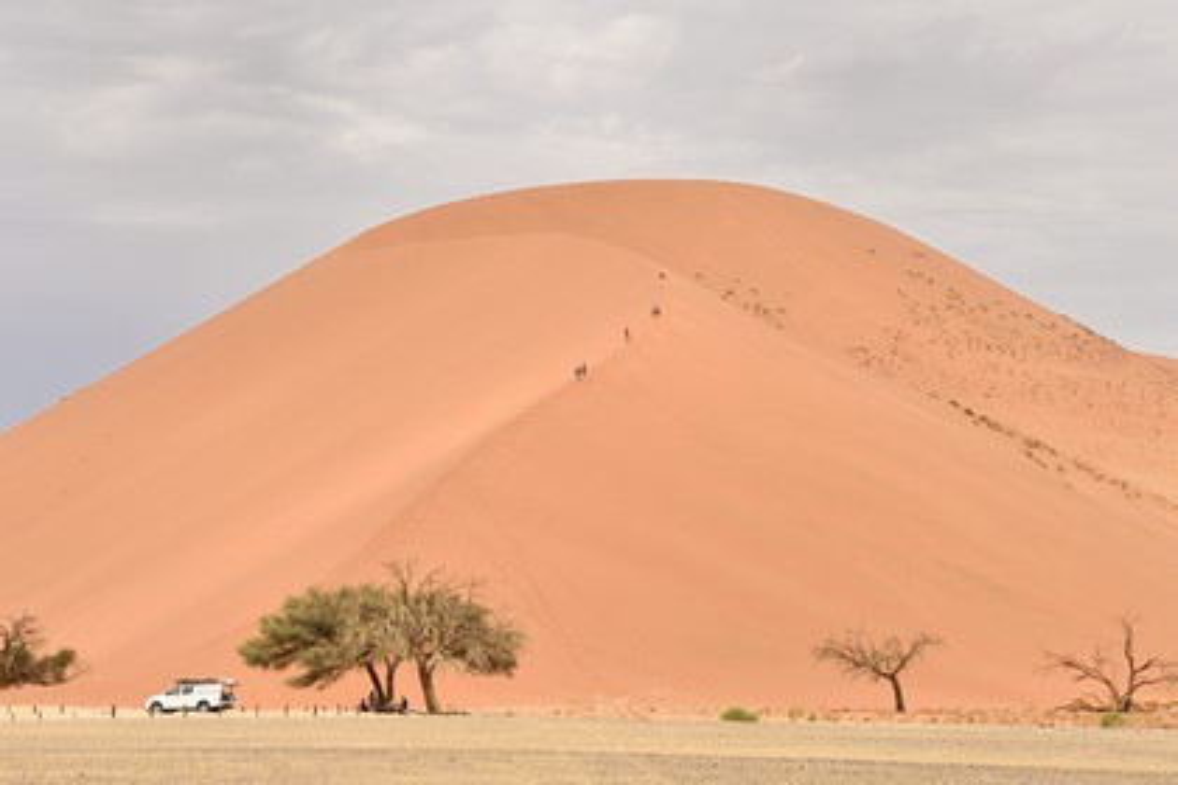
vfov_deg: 11.8
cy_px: 392
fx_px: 3795
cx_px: 589
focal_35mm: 116
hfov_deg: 17.6
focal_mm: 116
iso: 800
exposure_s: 1/3200
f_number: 7.1
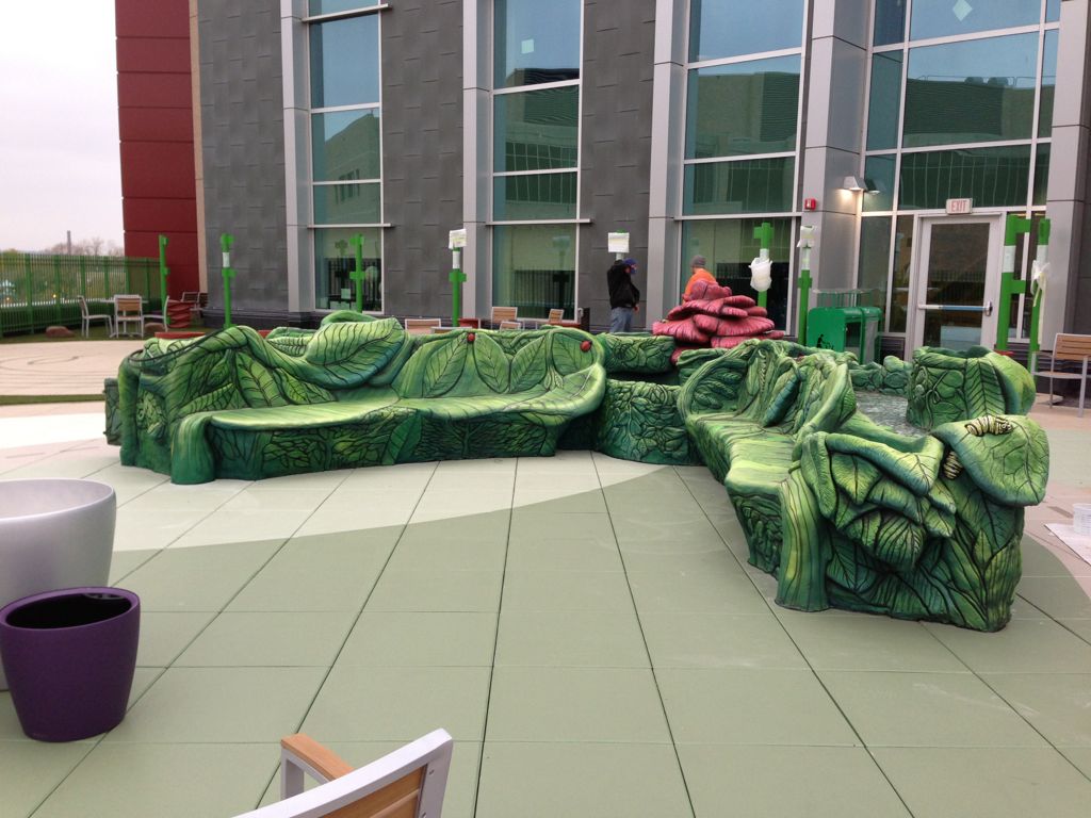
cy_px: 409
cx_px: 546
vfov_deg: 42.9
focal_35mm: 33
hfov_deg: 55.4
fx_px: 1040
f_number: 2.4
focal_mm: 4.13
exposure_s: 1/120
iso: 64
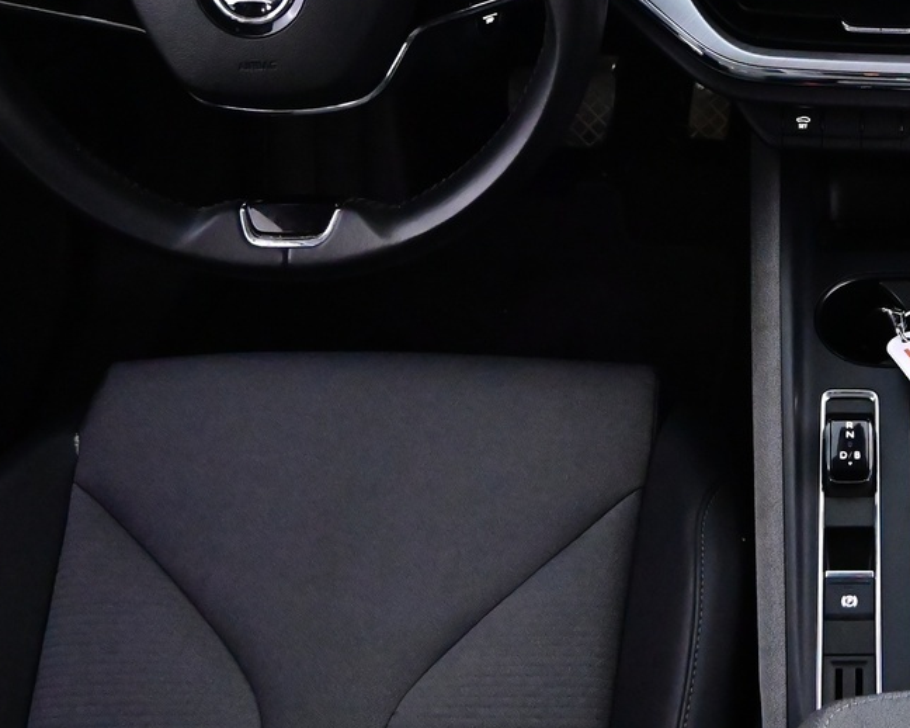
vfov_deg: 24.4
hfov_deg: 28.7
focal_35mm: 62
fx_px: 1658
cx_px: 914
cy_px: 153
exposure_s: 1/50
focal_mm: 17.5
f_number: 3.5
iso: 6400
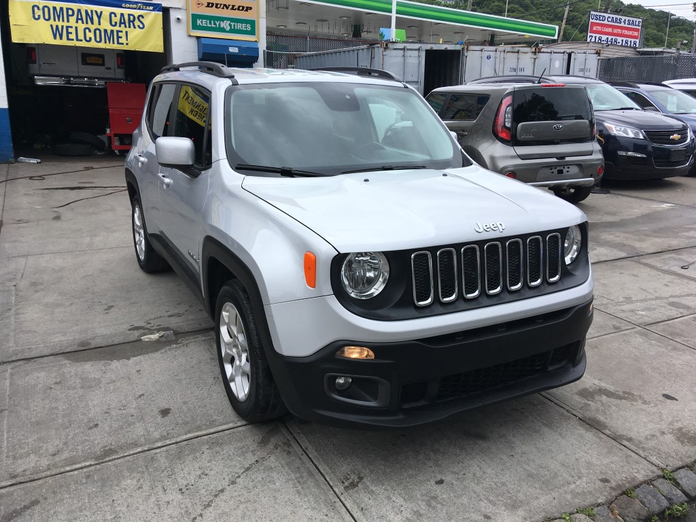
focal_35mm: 29
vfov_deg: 48.2
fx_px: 583
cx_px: 348
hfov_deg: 61.7
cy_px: 261
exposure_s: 1/1672
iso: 25
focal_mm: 4.15
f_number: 2.2
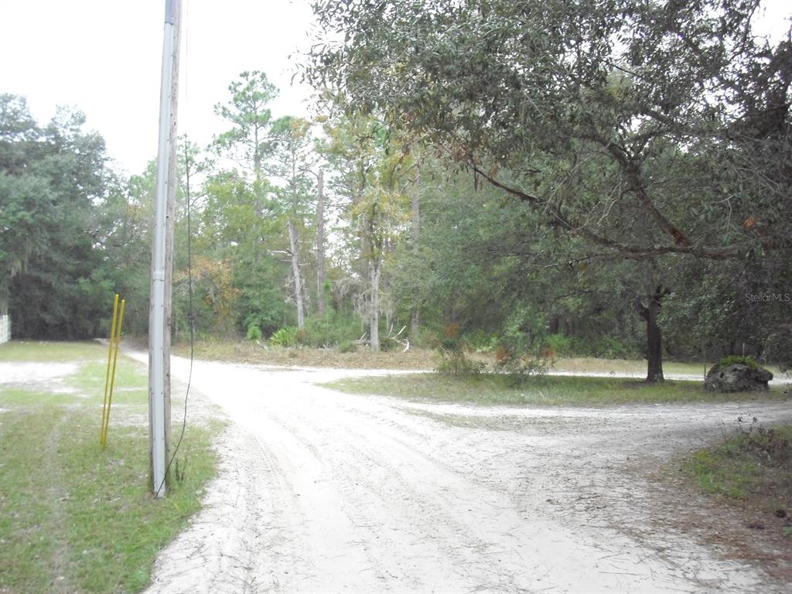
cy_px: 297
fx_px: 869
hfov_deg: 49.0
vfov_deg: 37.7
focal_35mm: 38
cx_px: 396
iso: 200
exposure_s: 1/100
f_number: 2.8
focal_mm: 6.2
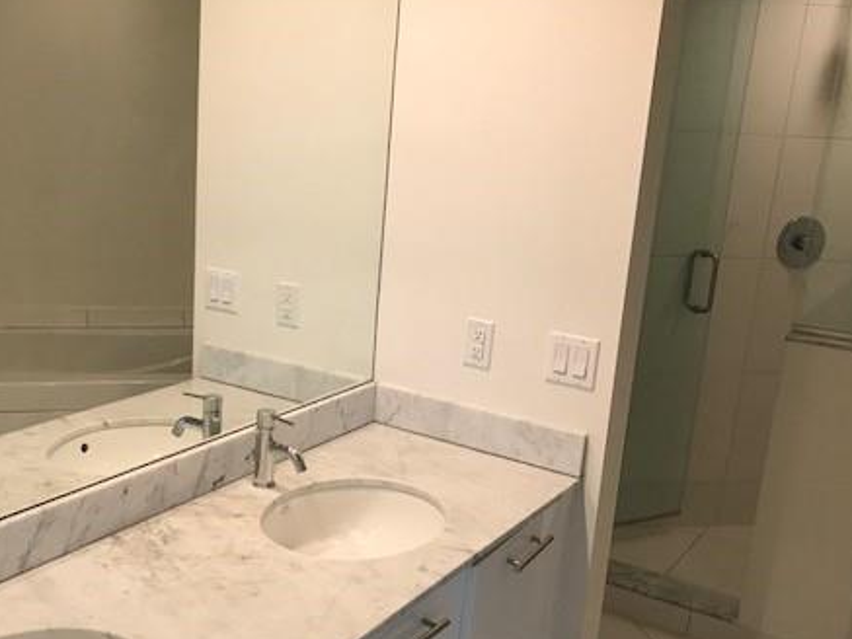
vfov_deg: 35.0
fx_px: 1009
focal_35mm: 41
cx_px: 335
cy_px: 382
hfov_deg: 45.5
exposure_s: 1/24
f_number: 1.8
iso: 40
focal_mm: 3.99
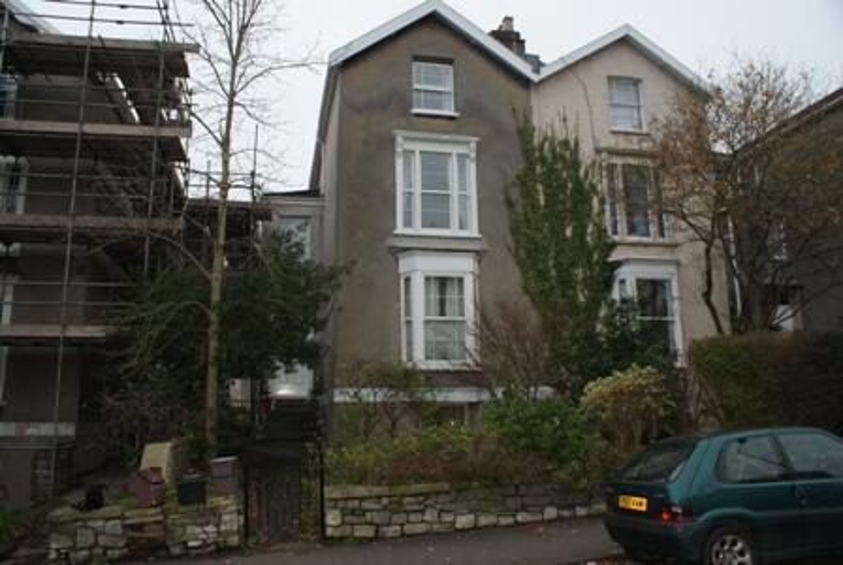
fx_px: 633
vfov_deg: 48.1
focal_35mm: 27
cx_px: 422
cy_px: 282
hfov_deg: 67.3
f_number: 5.6
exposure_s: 1/60
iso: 400
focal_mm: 18
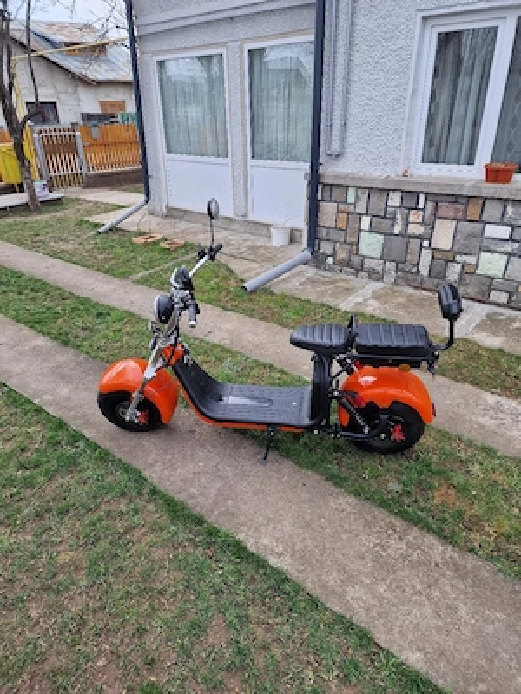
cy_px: 347
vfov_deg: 73.9
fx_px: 462
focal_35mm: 23
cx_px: 260
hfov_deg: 58.9
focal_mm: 6.4
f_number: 1.8
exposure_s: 1/286
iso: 50
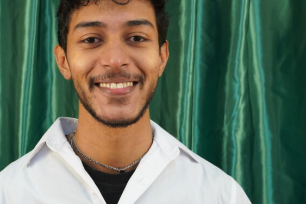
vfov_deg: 18.9
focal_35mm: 72
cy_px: 76
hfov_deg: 28.0
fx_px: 611
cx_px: 110
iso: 1250
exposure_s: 1/160
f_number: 4.5
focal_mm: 27
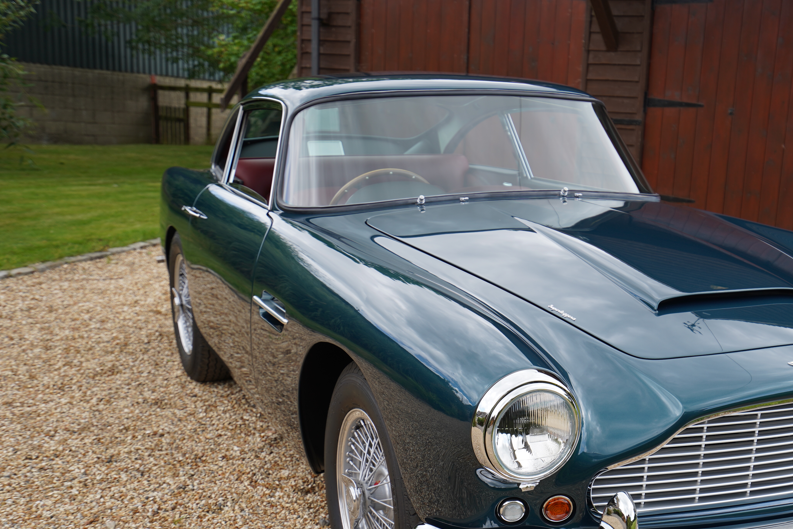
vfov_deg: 26.3
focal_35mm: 51
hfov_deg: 38.3
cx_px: 556
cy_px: 368
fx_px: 1123
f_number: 4
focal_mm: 35
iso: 100
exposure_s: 1/250
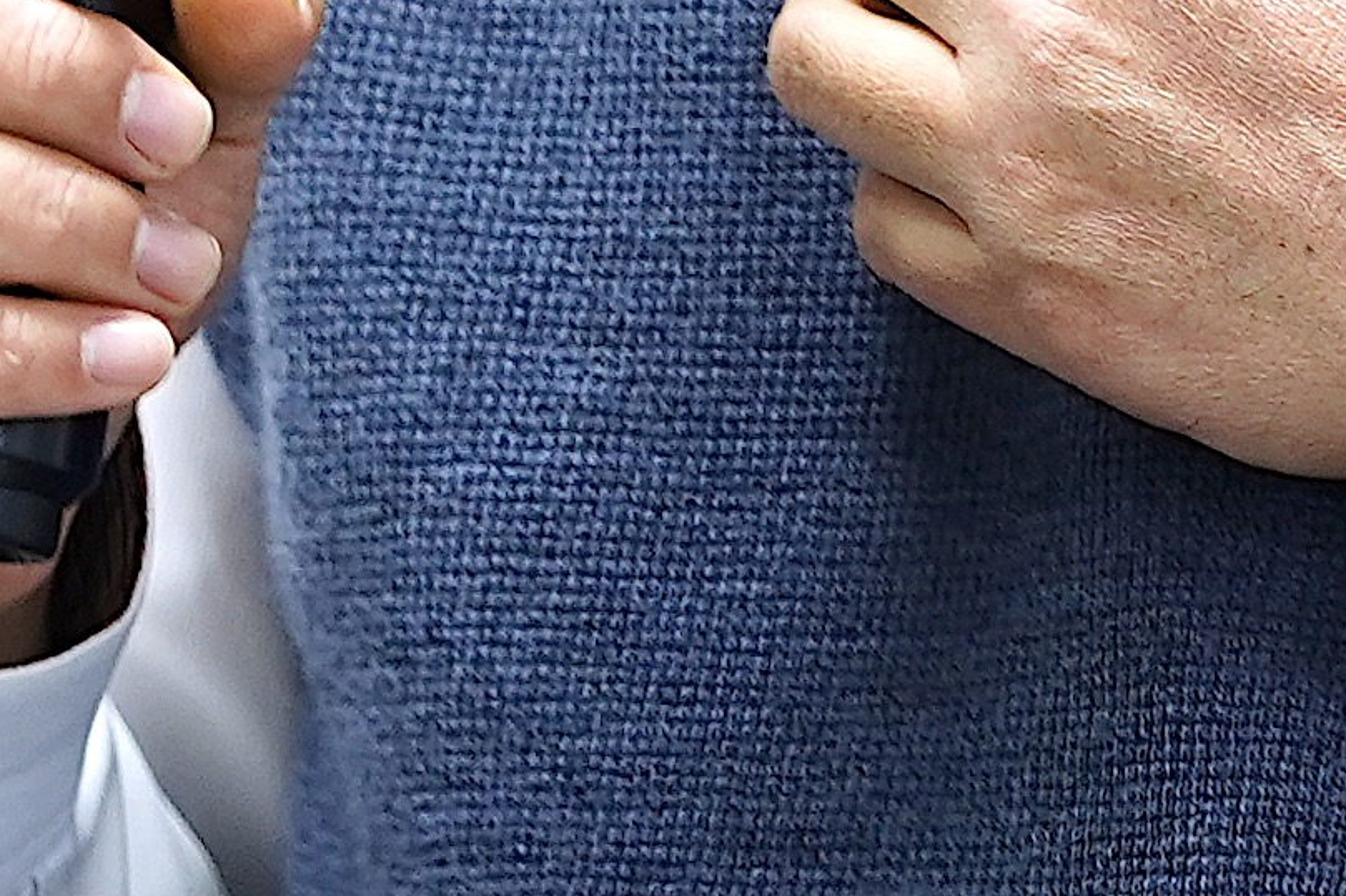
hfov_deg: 1.6
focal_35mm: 1269
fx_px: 47434
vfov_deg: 1.1
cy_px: -487
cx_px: -256
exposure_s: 1/60
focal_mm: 171
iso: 640
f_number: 2.8
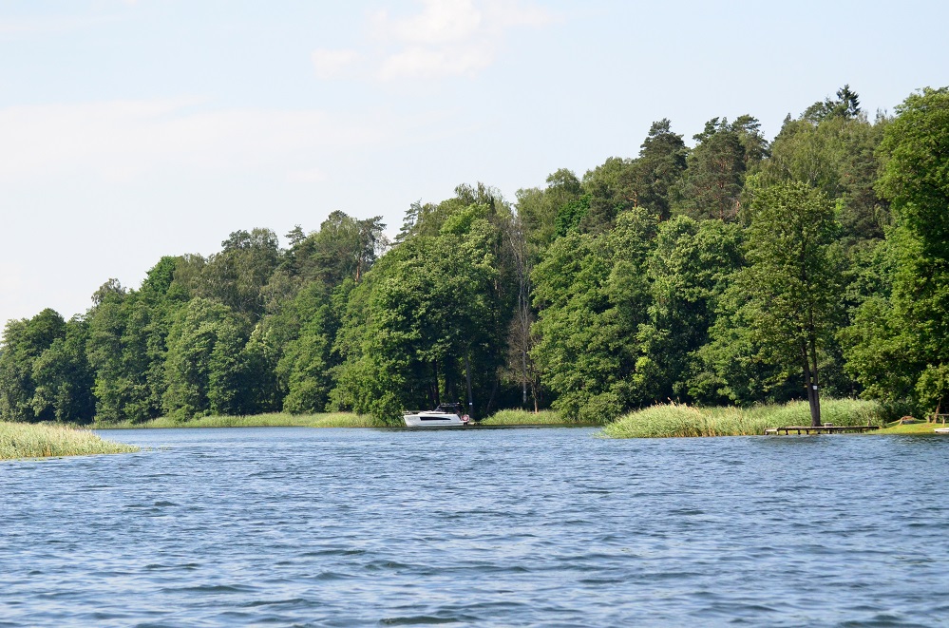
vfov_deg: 9.9
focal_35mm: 138
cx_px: 474
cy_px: 314
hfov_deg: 14.9
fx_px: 3629
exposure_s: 1/6400
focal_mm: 92
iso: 1600
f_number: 5
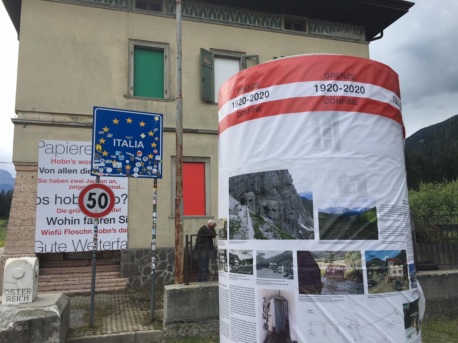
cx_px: 229
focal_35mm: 29
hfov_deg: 61.7
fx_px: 384
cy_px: 172
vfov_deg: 48.2
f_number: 2.2
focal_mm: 4.15
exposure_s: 1/625
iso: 25
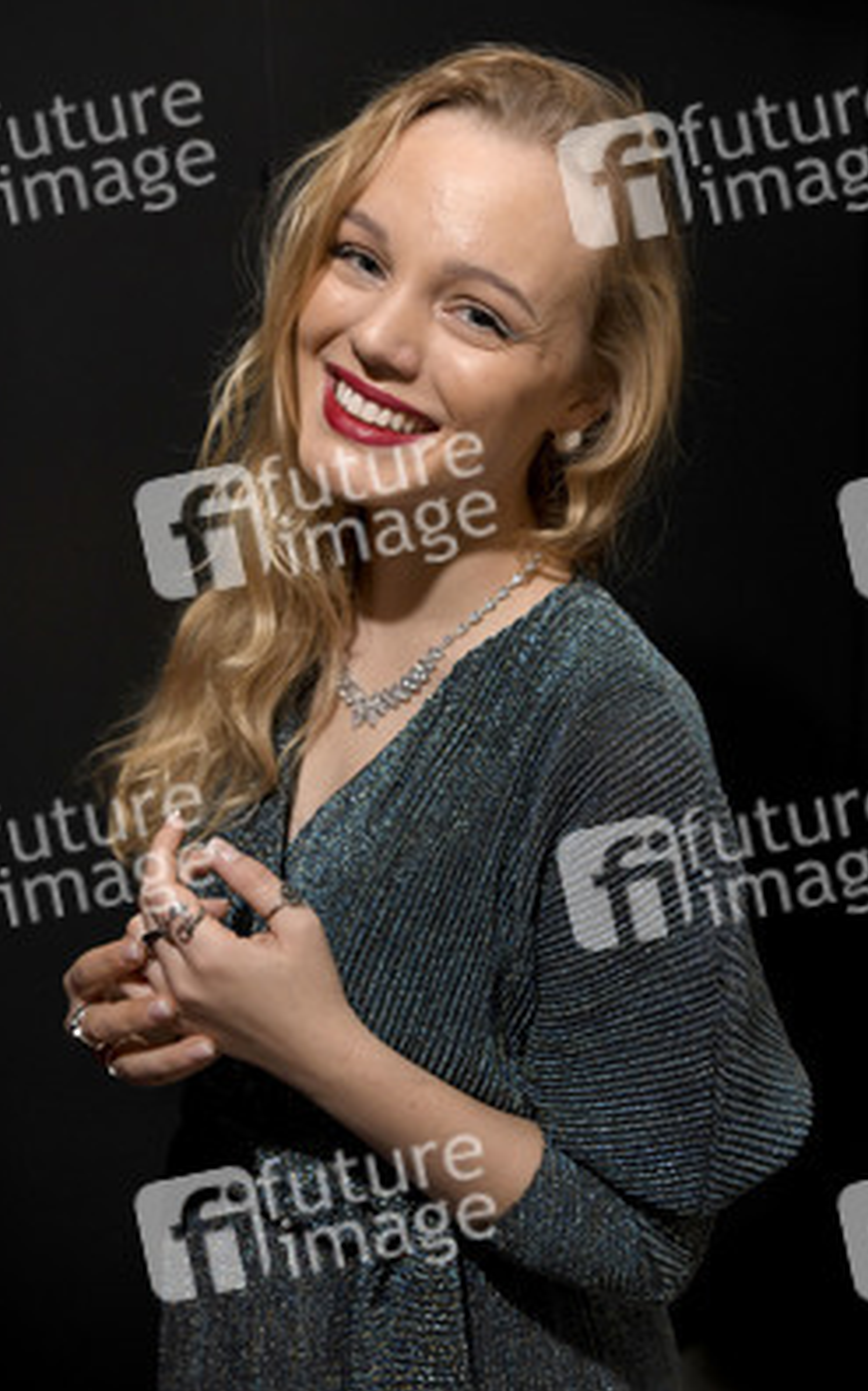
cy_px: 692
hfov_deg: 36.2
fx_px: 1327
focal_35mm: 35
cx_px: 418
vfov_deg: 55.4
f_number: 3.5
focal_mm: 34
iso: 800
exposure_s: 1/320
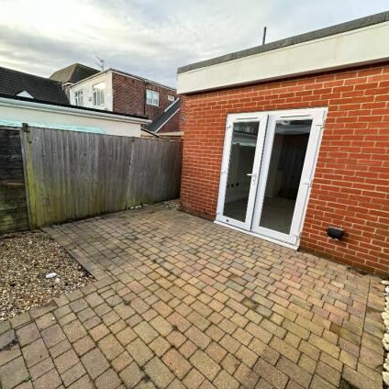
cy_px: 200
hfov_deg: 83.6
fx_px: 216
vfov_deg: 84.0
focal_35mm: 17
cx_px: 171
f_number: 2.2
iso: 40
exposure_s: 1/127
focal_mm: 2.22
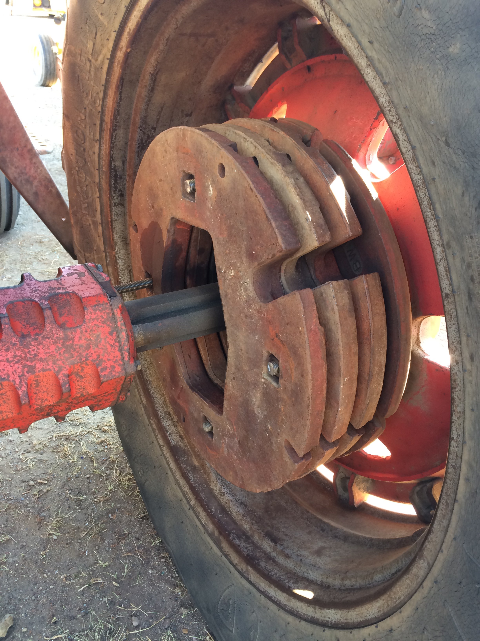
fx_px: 536
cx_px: 240
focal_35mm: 29
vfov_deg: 61.7
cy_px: 320
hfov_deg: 48.2
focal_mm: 4.15
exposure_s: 1/30
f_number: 2.2
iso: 40
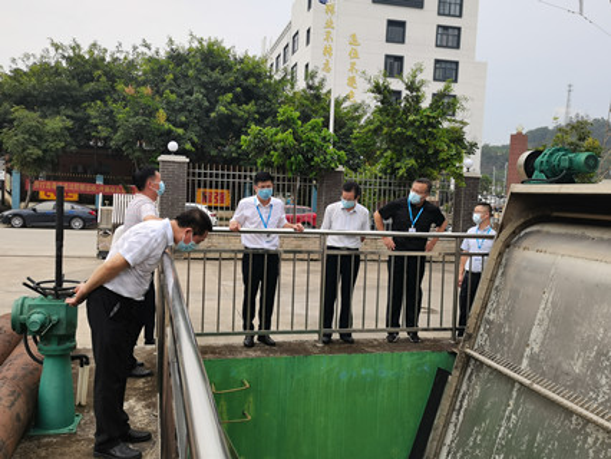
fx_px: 565
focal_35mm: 32
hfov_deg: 56.8
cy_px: 230
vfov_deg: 44.2
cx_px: 306
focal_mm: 5.58
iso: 50
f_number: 1.8
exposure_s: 1/468
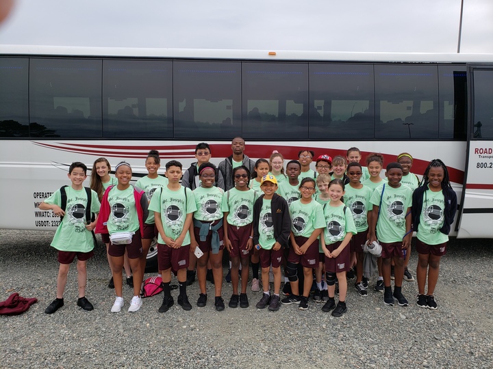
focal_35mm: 26
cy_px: 184
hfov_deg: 67.3
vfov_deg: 53.1
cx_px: 246
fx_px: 370
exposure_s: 1/1013
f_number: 2.4
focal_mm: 4.3
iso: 50
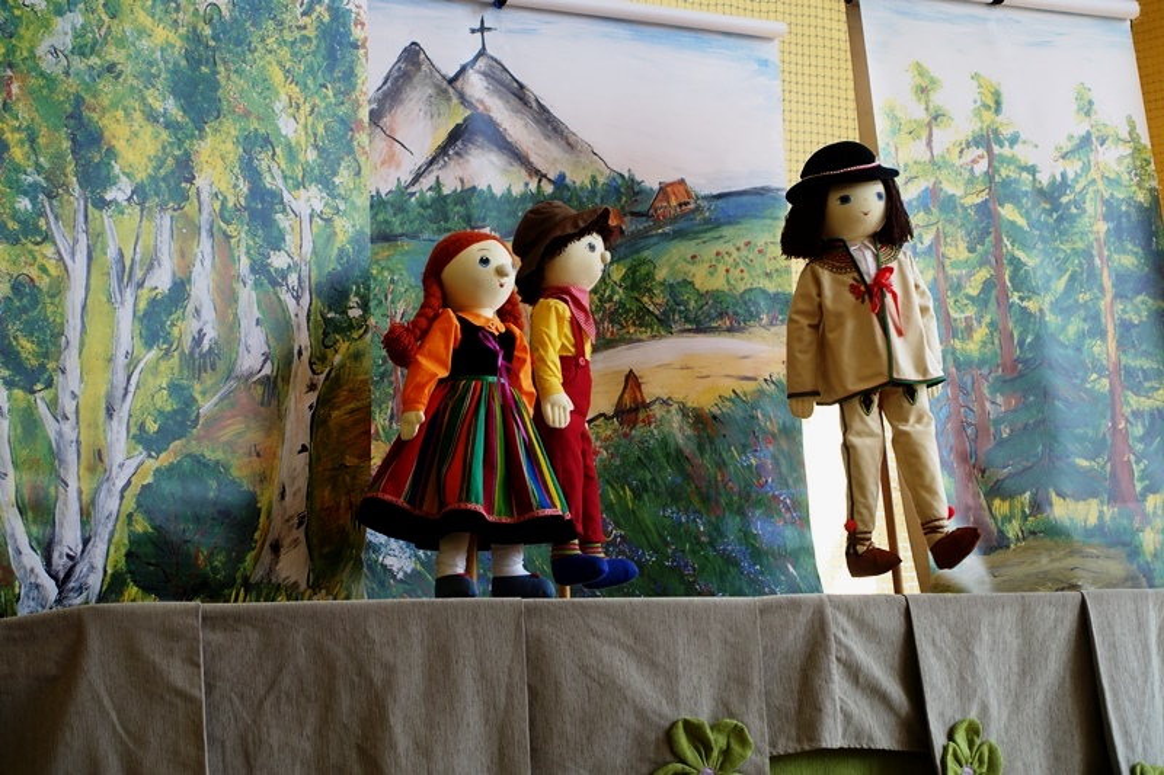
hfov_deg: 28.8
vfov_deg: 19.4
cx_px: 582
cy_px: 388
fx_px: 2263
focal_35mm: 70
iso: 125
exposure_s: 1/80
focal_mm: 25.7
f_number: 3.5
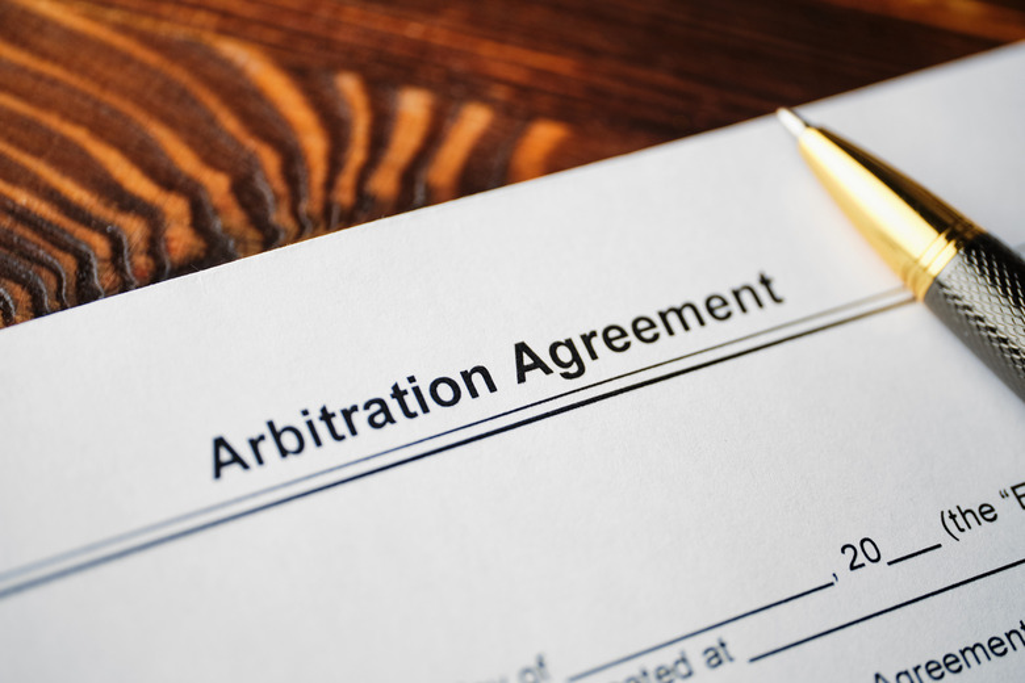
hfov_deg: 27.0
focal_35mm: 75
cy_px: 342
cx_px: 512
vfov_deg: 18.2
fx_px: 2135
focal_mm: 50
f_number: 3.2
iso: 200
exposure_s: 1/125
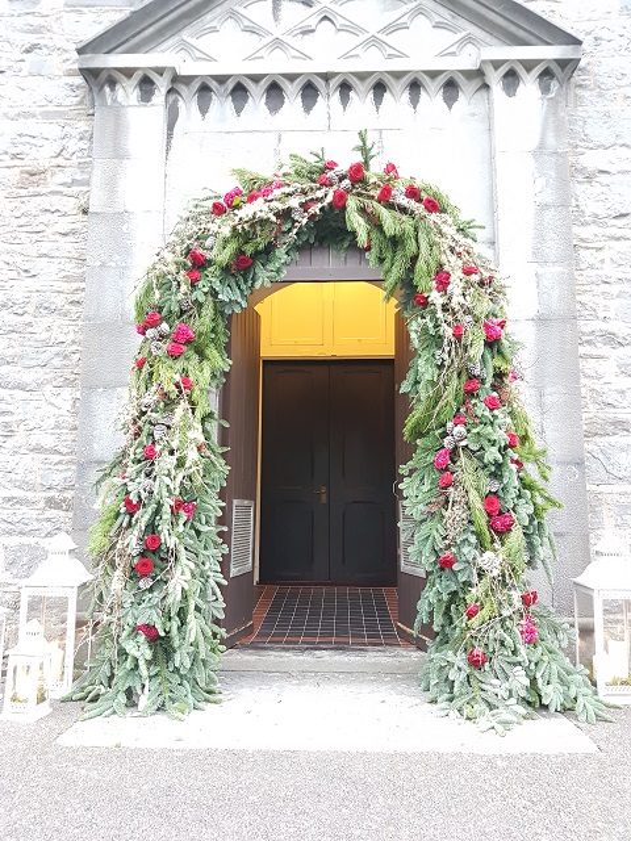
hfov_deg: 53.1
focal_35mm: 26
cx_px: 316
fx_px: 632
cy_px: 420
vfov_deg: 67.3
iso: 400
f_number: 1.7
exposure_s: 1/50
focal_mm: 4.2
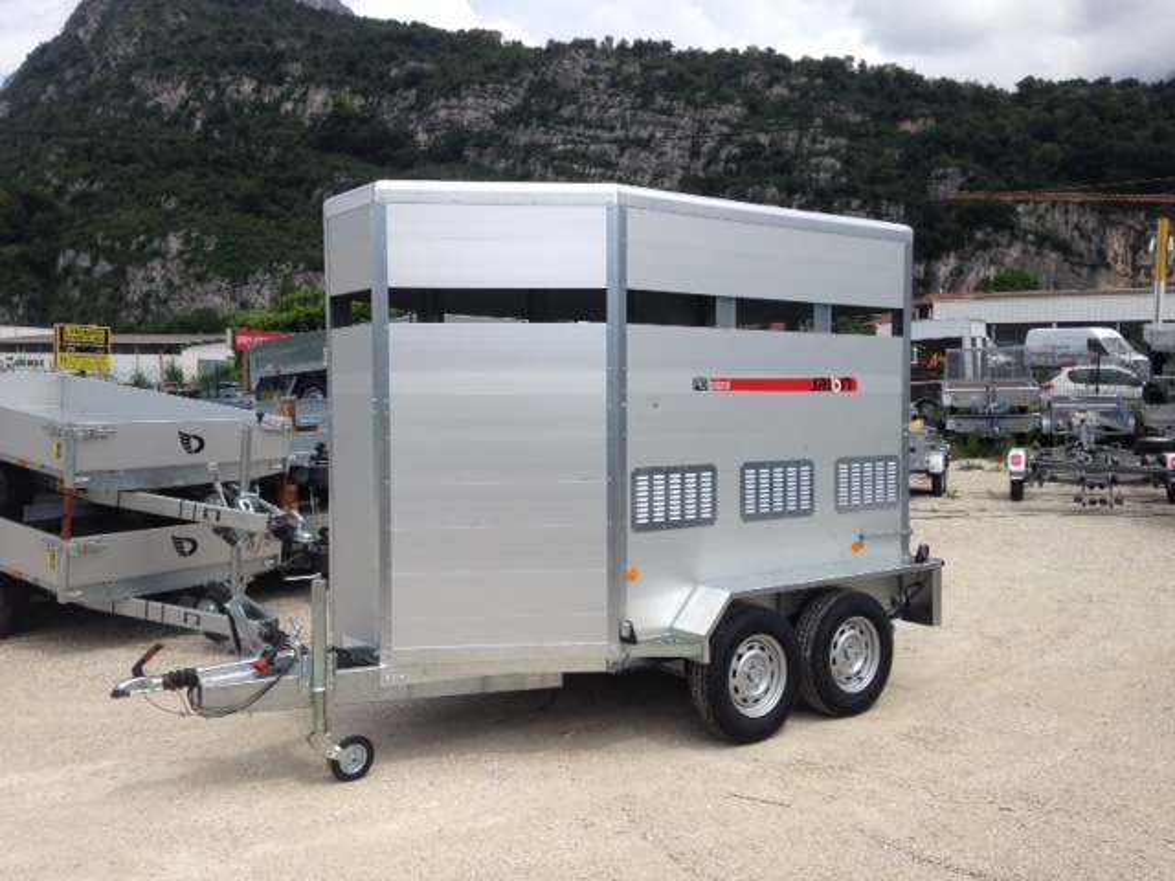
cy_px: 440
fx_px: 1120
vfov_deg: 42.9
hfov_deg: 55.4
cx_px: 588
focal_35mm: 33
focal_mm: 4.12
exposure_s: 1/2088
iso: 50
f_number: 2.4
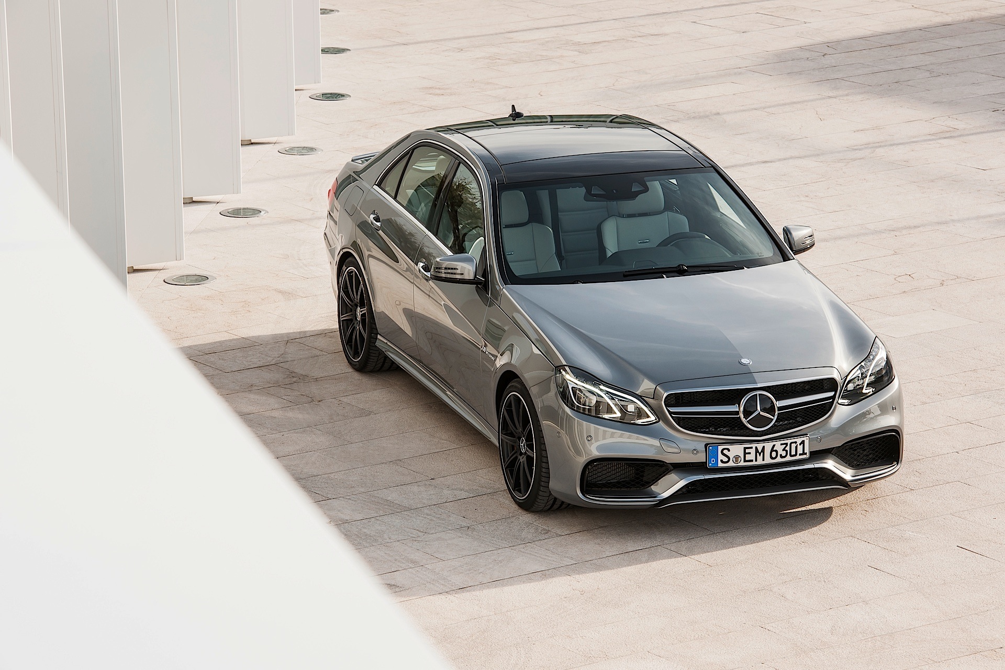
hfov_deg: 14.2
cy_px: 335
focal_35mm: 145
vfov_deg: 9.5
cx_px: 502
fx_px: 4048
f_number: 11
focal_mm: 145
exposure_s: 1/50
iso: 100
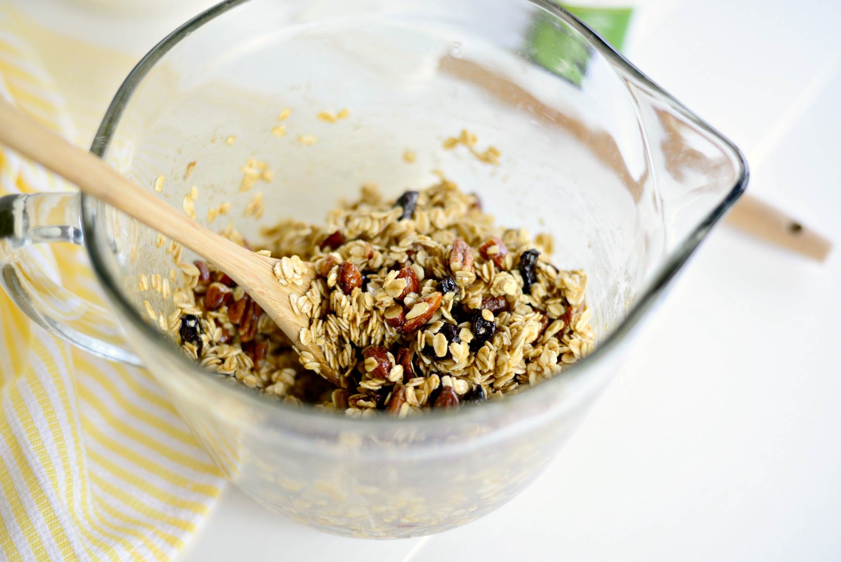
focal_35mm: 50
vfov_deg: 27.0
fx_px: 1168
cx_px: 420
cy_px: 281
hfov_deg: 39.6
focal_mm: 50
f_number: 2.2
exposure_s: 1/80
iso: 100
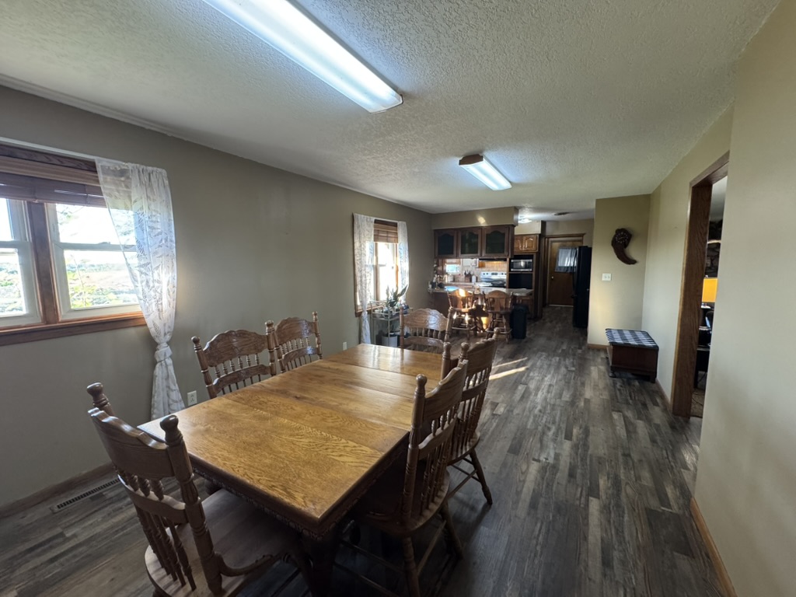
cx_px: 398
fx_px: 322
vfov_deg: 85.7
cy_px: 298
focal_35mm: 14
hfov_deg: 102.1
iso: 320
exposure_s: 1/60
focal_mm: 2.22
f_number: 2.2
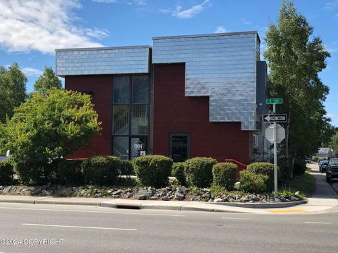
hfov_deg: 36.8
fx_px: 508
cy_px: 126
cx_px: 169
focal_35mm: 52
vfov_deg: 28.0
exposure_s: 1/639
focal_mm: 6
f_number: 2.4
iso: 16
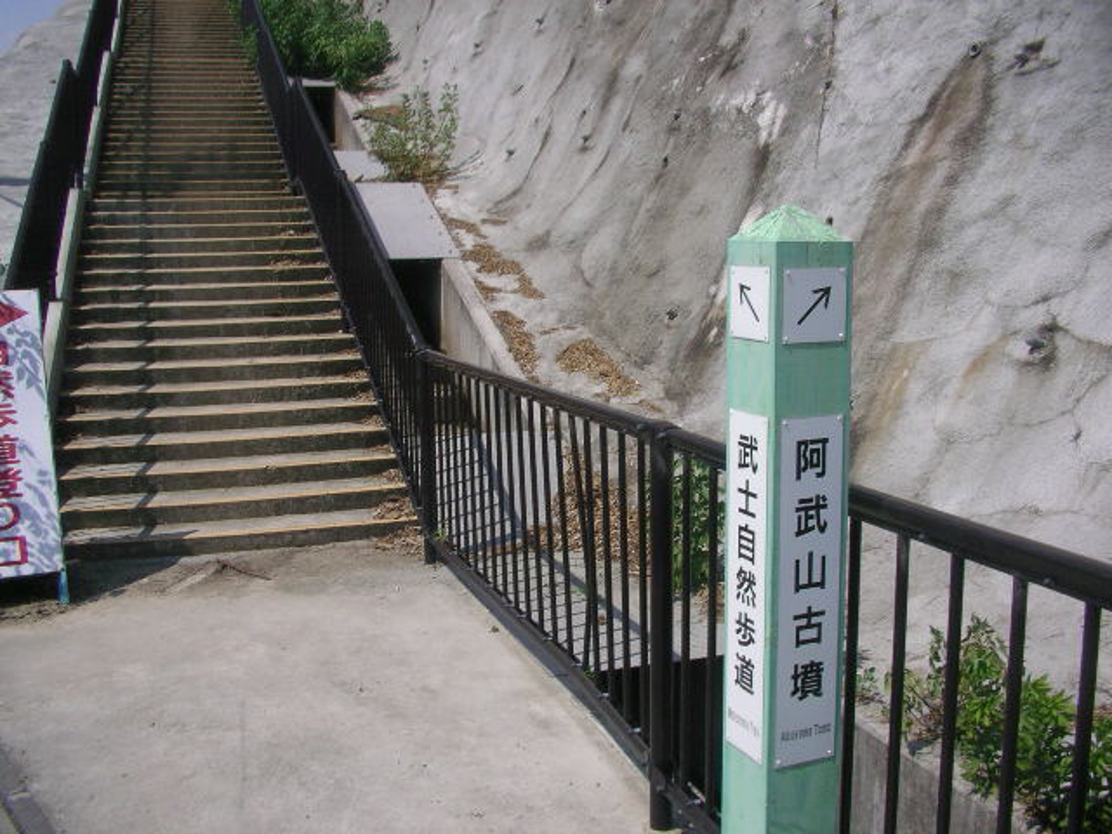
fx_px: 1189
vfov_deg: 38.7
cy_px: 417
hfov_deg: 50.1
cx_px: 556
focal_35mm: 37
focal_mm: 5.7
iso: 50
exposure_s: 1/500
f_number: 2.8
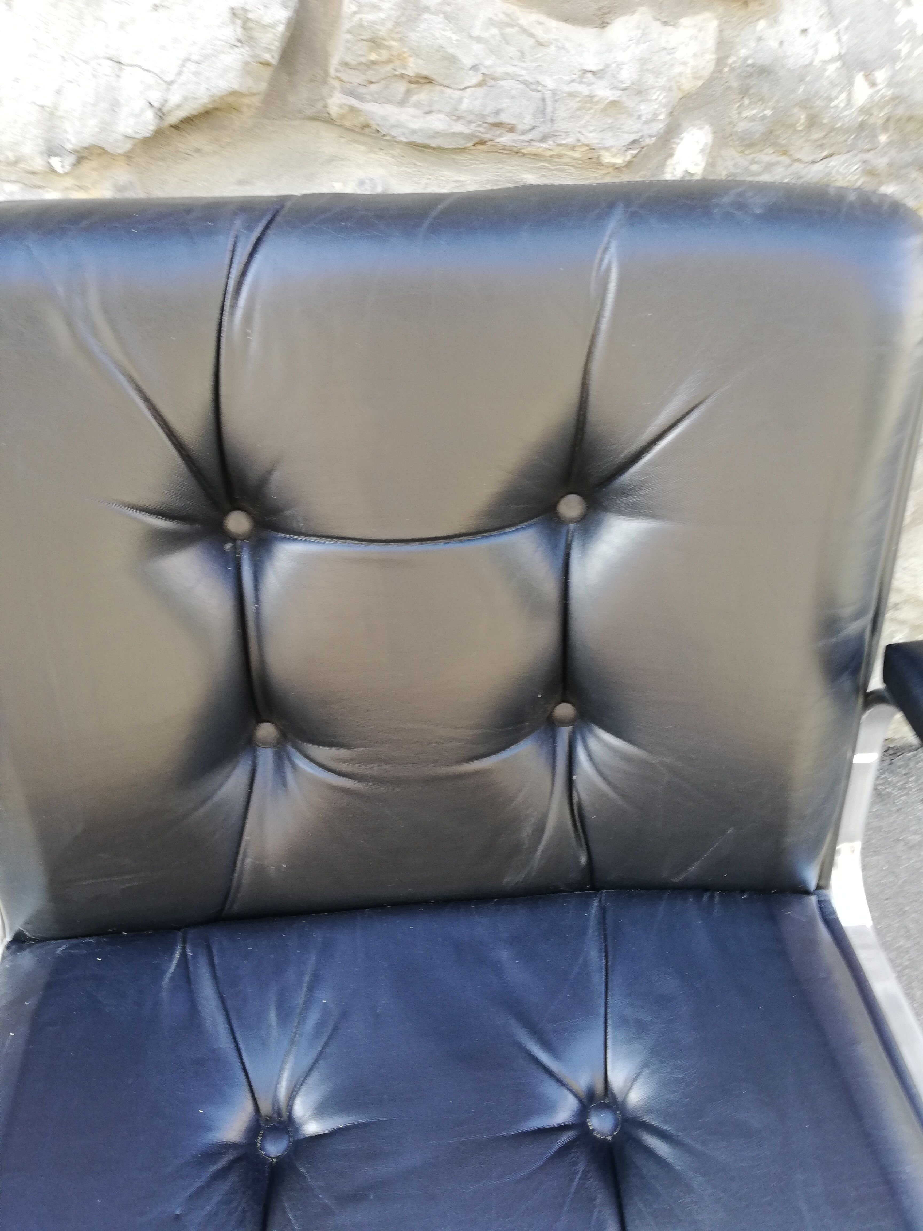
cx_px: 462
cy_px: 616
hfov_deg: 53.1
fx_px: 924
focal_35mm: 26
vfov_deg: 67.3
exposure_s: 1/50
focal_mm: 3.81
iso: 100
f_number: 2.2
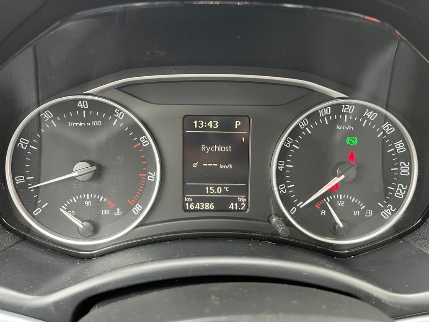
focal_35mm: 26
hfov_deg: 67.3
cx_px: 214
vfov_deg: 53.1
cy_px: 161
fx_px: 322
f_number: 1.6
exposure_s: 1/60
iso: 160
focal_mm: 5.1
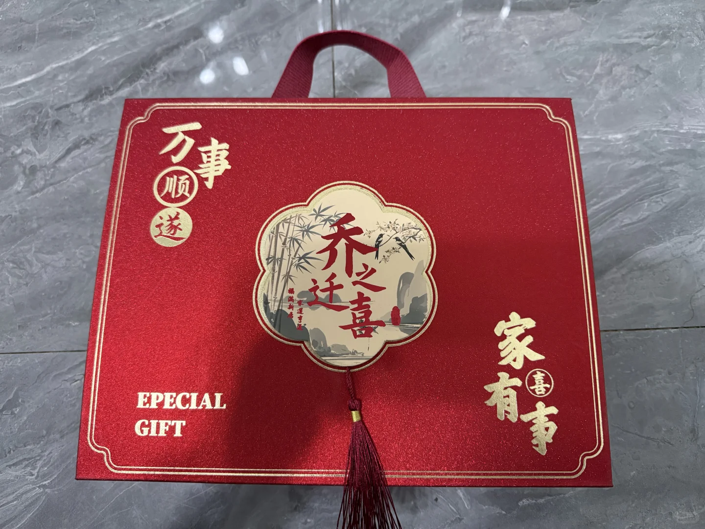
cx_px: 352
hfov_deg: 71.6
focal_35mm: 24
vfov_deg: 56.8
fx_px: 489
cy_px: 264
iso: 640
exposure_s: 1/33
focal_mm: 6.76
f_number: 1.78
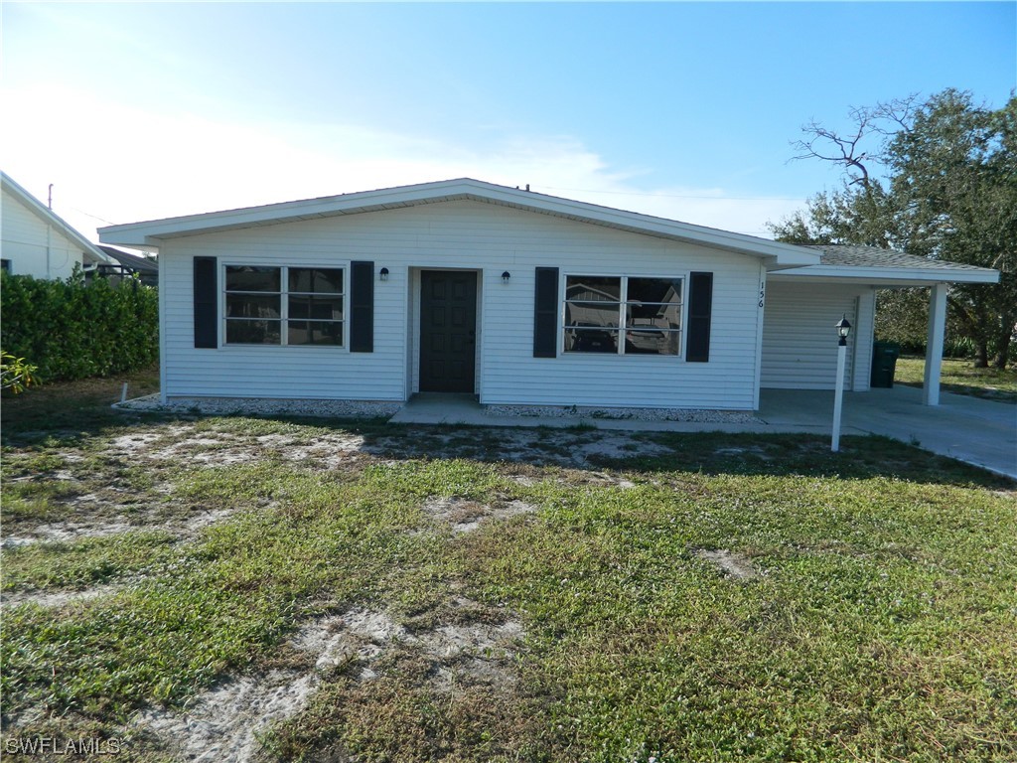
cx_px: 508
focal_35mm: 25
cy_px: 382
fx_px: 734
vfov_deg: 54.9
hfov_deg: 69.4
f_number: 8.7
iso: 110
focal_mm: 4.5
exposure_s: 1/200
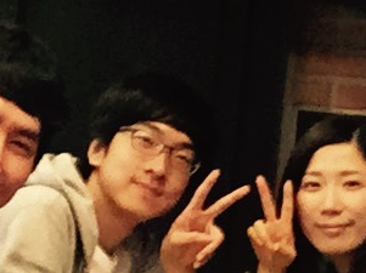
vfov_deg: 11.2
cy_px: 140
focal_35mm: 132
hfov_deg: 15.0
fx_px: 1394
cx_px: 190
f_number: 2.2
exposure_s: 1/20
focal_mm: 2.65
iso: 250
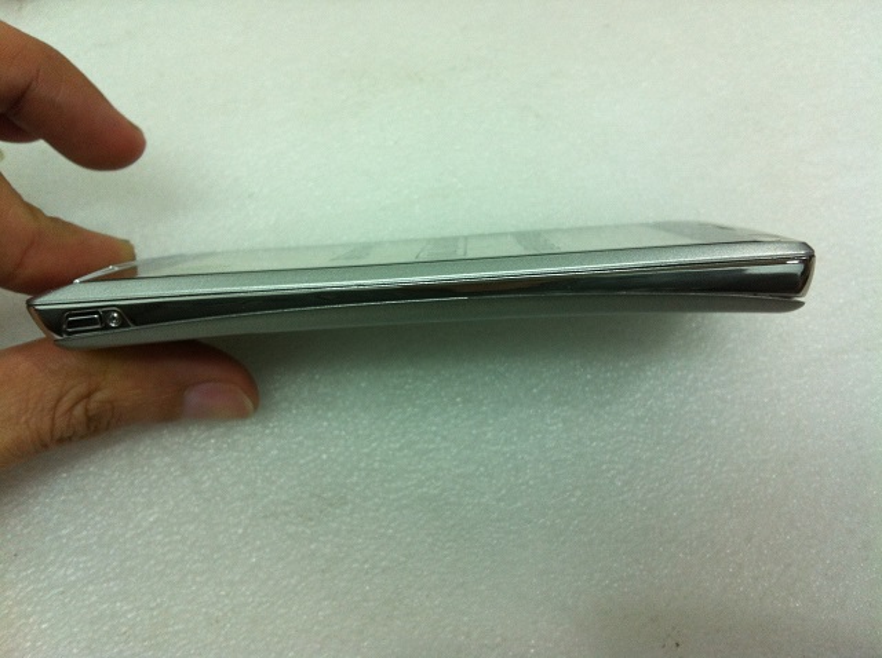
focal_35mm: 35
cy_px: 329
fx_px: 890
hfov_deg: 52.7
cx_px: 441
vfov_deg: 40.6
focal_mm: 3.85
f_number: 2.8
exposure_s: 1/17
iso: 80
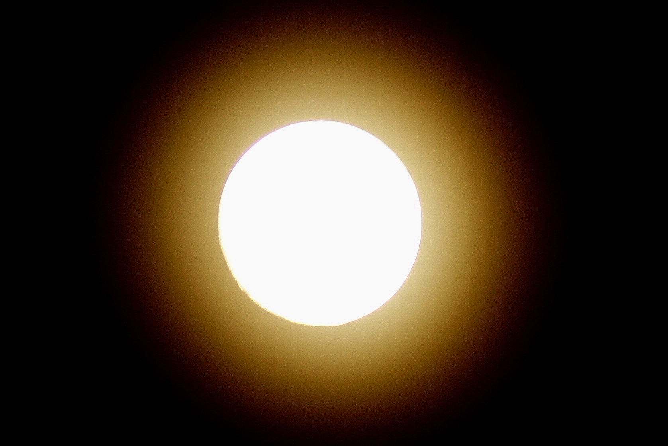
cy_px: 223
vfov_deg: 1.5
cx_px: 334
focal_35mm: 900
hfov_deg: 2.3
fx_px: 16699
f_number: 5.6
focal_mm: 300
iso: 200
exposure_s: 1/13
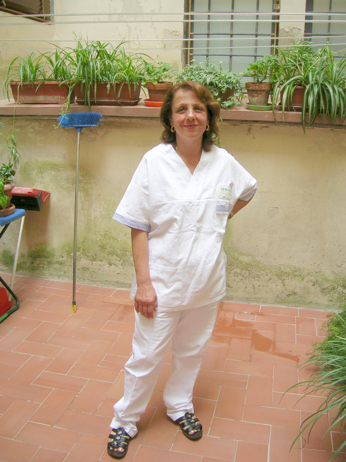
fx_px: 453
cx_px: 173
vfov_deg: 54.0
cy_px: 231
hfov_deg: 41.8
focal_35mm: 34
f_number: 2.9
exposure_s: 1/52
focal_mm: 5.7
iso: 50
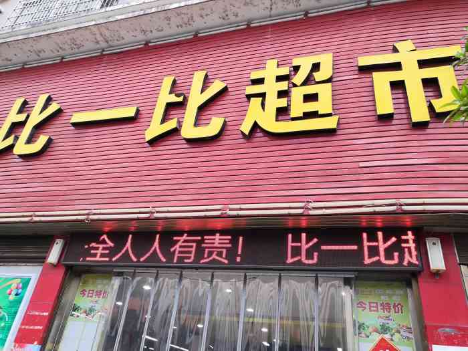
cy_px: 176
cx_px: 234
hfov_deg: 65.3
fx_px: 365
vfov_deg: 51.4
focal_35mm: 27
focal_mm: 3.95
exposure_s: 1/100
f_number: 1.8
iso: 80
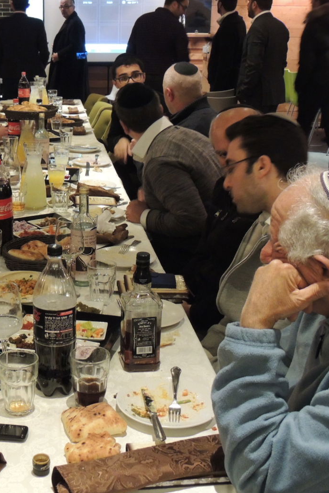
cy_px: 246
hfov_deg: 23.8
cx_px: 68
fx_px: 768
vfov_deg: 35.6
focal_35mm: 56
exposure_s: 1/13
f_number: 3.3
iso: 800
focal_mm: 7.1
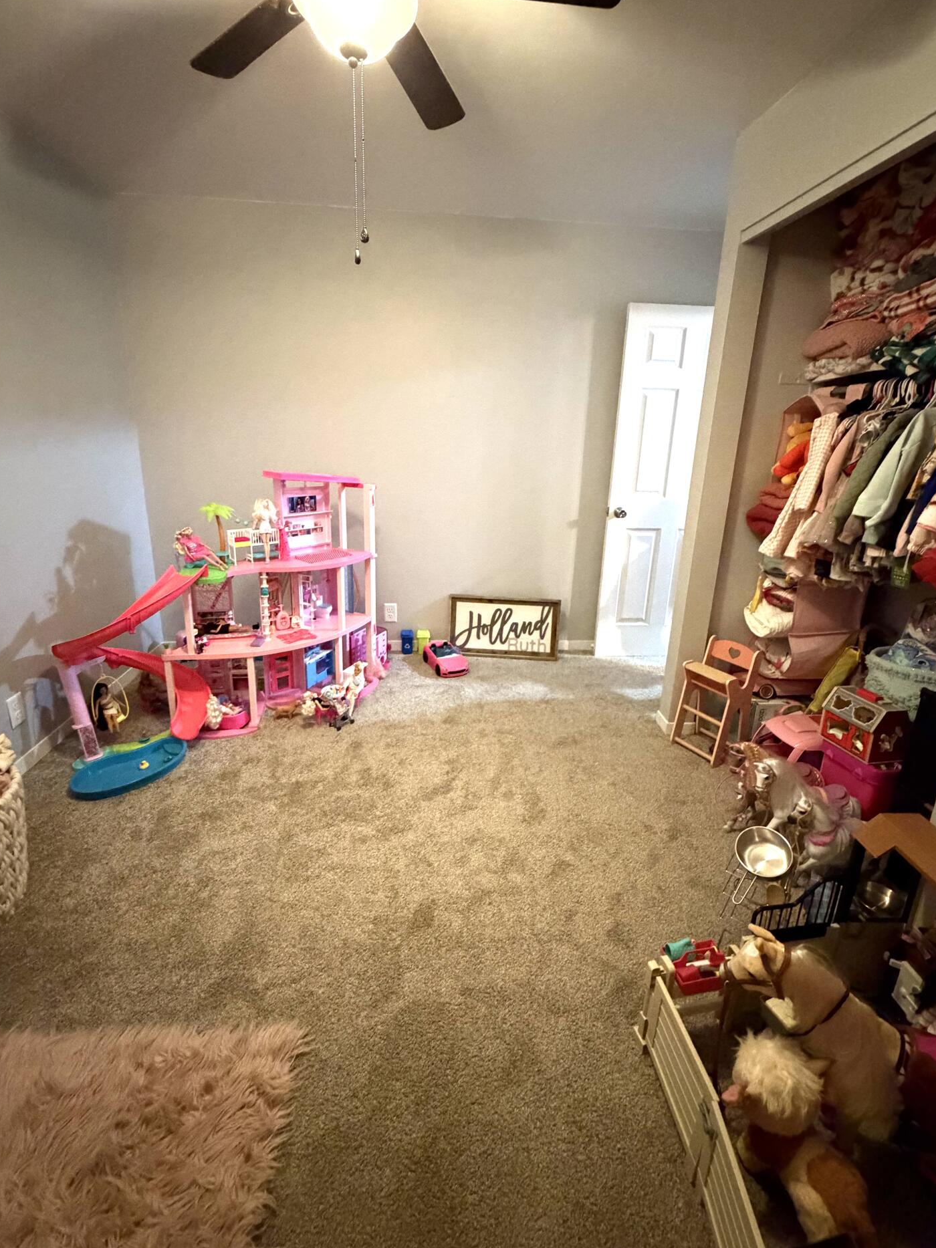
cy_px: 585
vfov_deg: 98.0
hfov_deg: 81.7
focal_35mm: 15
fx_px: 541
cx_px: 459
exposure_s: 1/40
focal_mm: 2.22
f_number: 2.2
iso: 1250
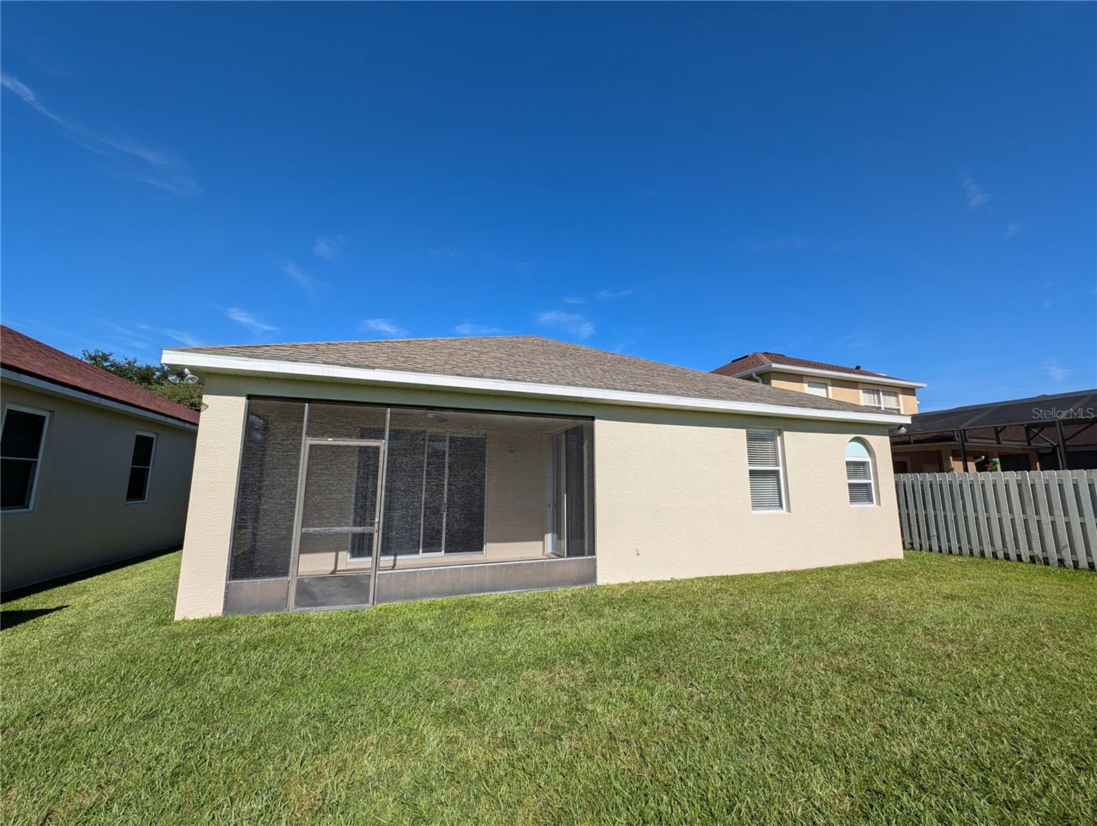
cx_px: 548
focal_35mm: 12
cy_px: 413
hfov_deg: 110.5
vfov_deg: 94.6
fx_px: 381
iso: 39
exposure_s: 1/2242
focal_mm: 2.23
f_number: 1.95
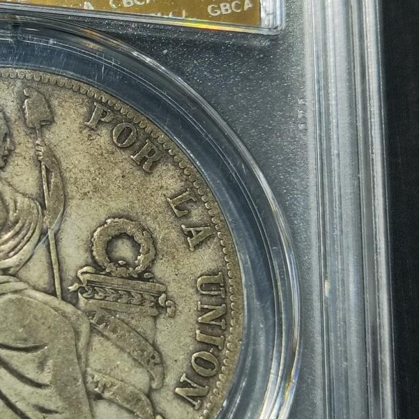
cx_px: -16
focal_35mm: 127
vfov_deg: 13.7
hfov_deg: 13.5
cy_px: 155
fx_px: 1739
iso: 100
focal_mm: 6.67
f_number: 1.9
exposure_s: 1/100
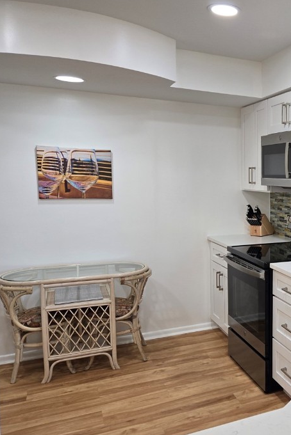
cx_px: 305
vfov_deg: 53.1
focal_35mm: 36
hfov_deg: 33.1
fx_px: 436
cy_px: 233
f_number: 1.8
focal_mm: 5.4
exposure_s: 1/120
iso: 100
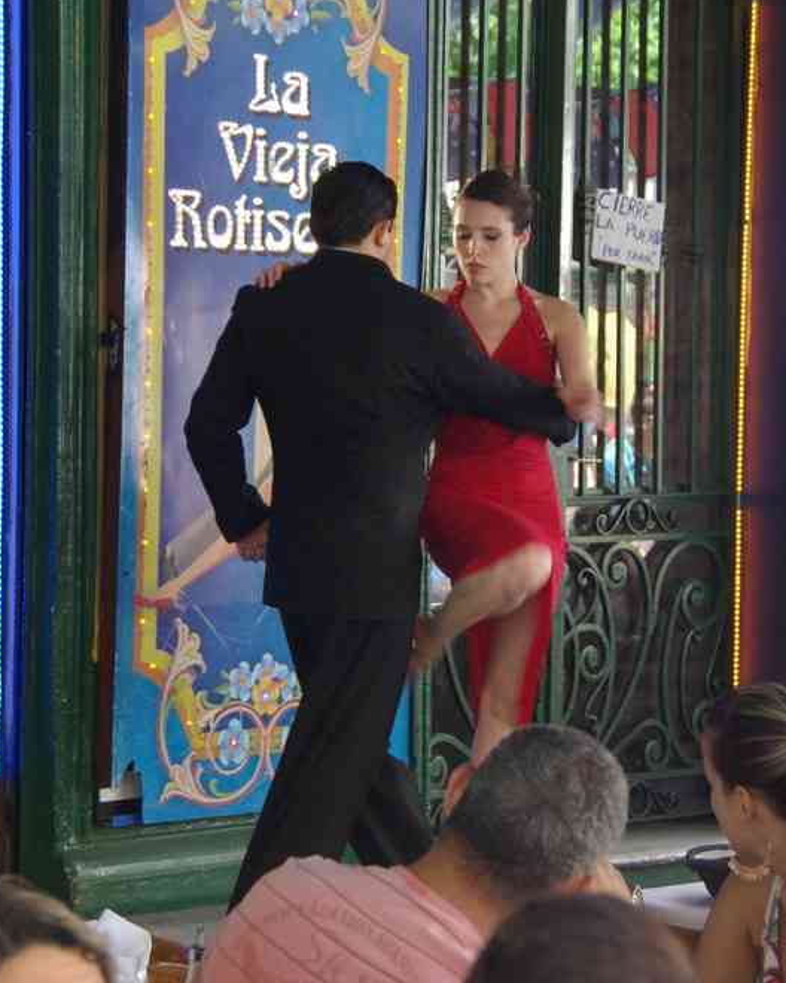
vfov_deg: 13.9
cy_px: 490
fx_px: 4033
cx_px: 342
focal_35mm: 139
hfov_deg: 11.1
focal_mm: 65
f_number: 4.5
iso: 800
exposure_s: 1/45
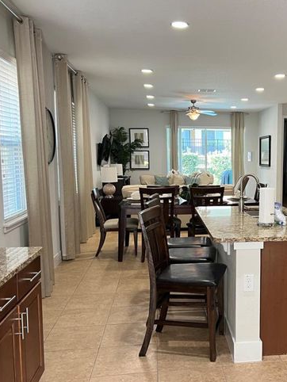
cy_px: 203
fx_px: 420
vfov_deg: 48.9
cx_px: 233
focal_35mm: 38
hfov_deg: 36.4
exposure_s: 1/60
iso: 160
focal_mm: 5.7
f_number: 1.5
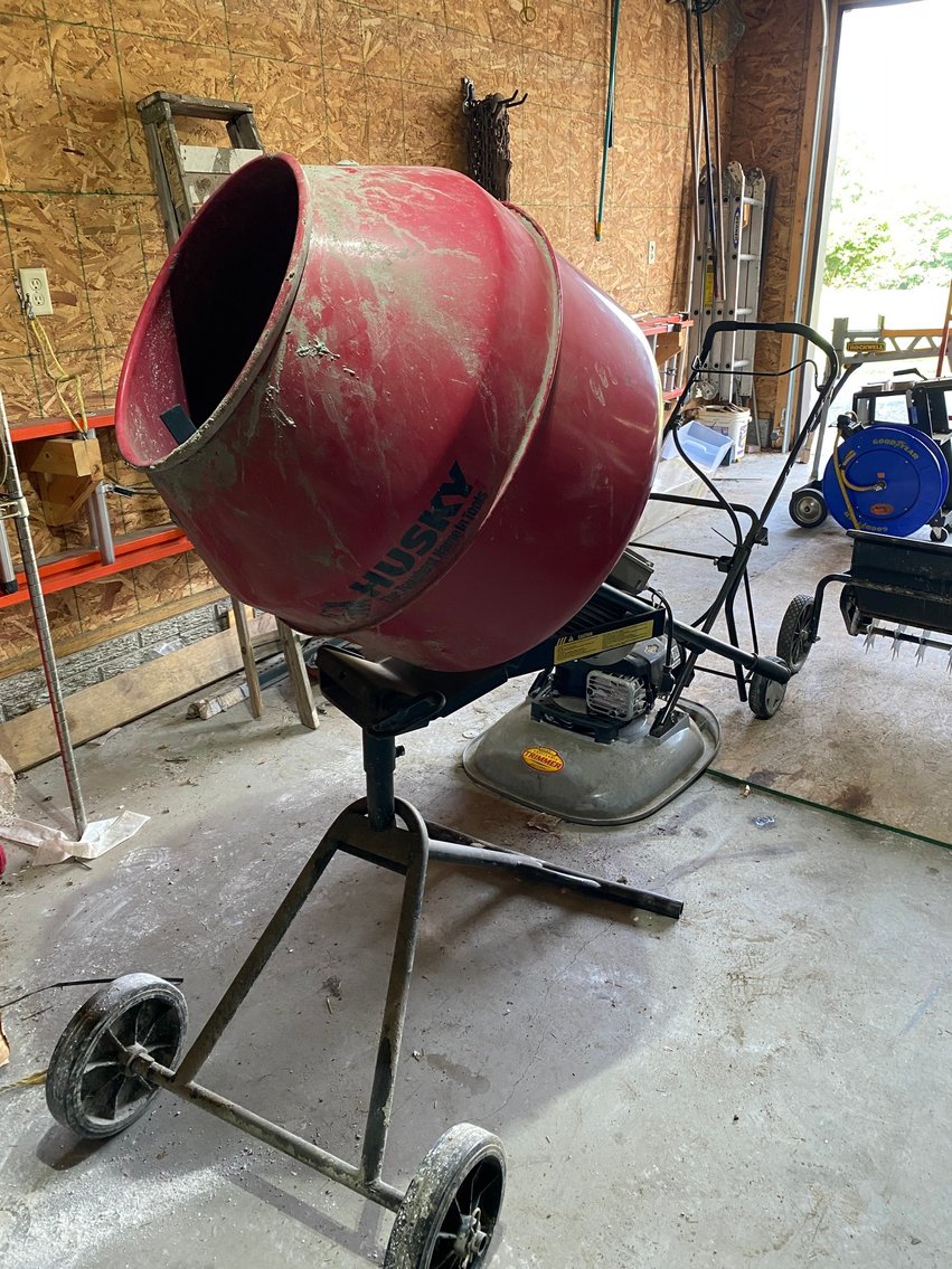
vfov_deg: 67.3
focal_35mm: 26
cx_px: 476
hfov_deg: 53.1
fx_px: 954
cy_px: 634
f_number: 1.8
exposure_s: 1/67
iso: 125
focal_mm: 4.25
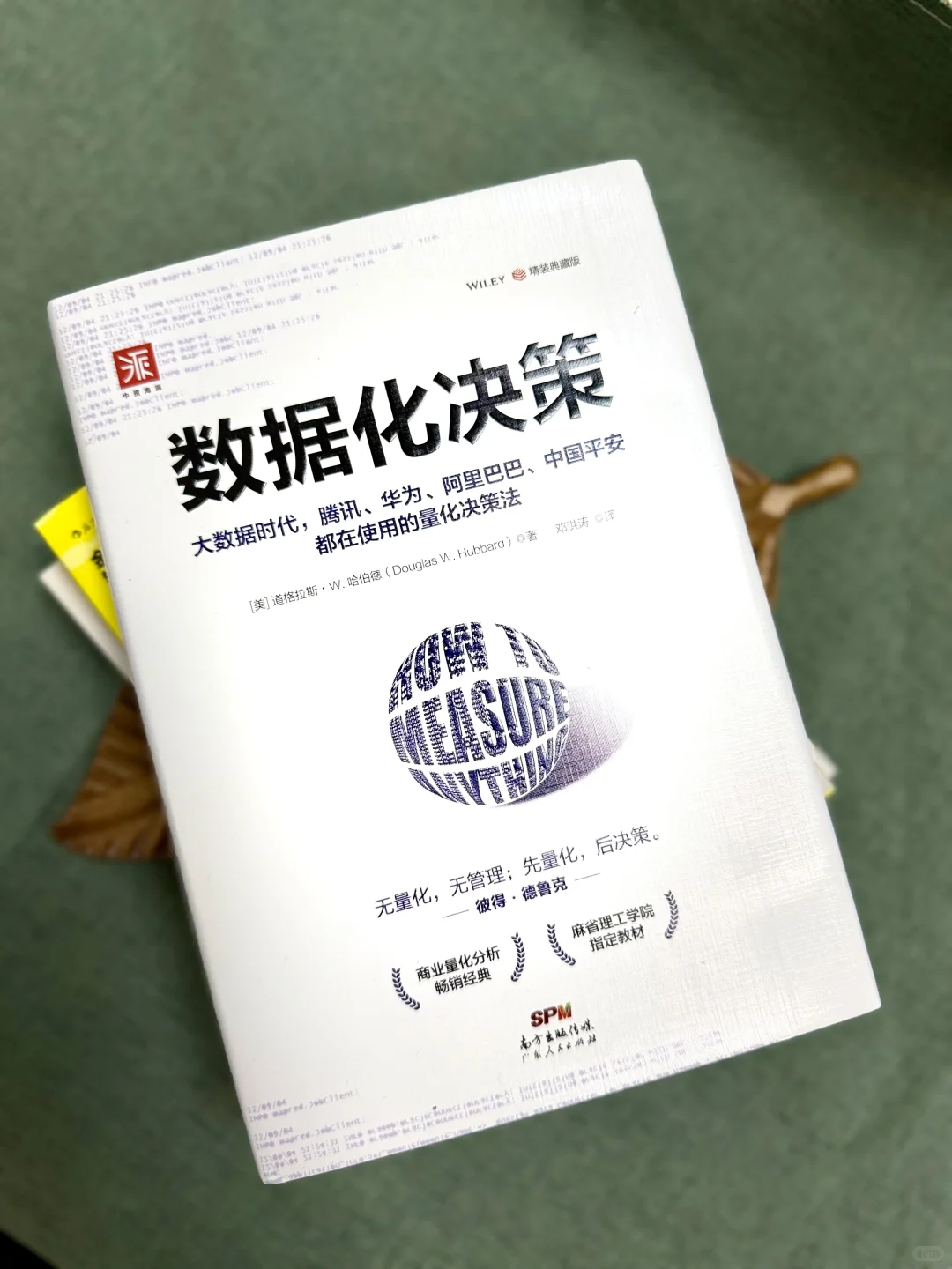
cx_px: 476
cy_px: 634
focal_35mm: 24
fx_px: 880
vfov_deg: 71.6
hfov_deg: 56.8
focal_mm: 6.76
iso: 200
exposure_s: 1/115
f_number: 1.78
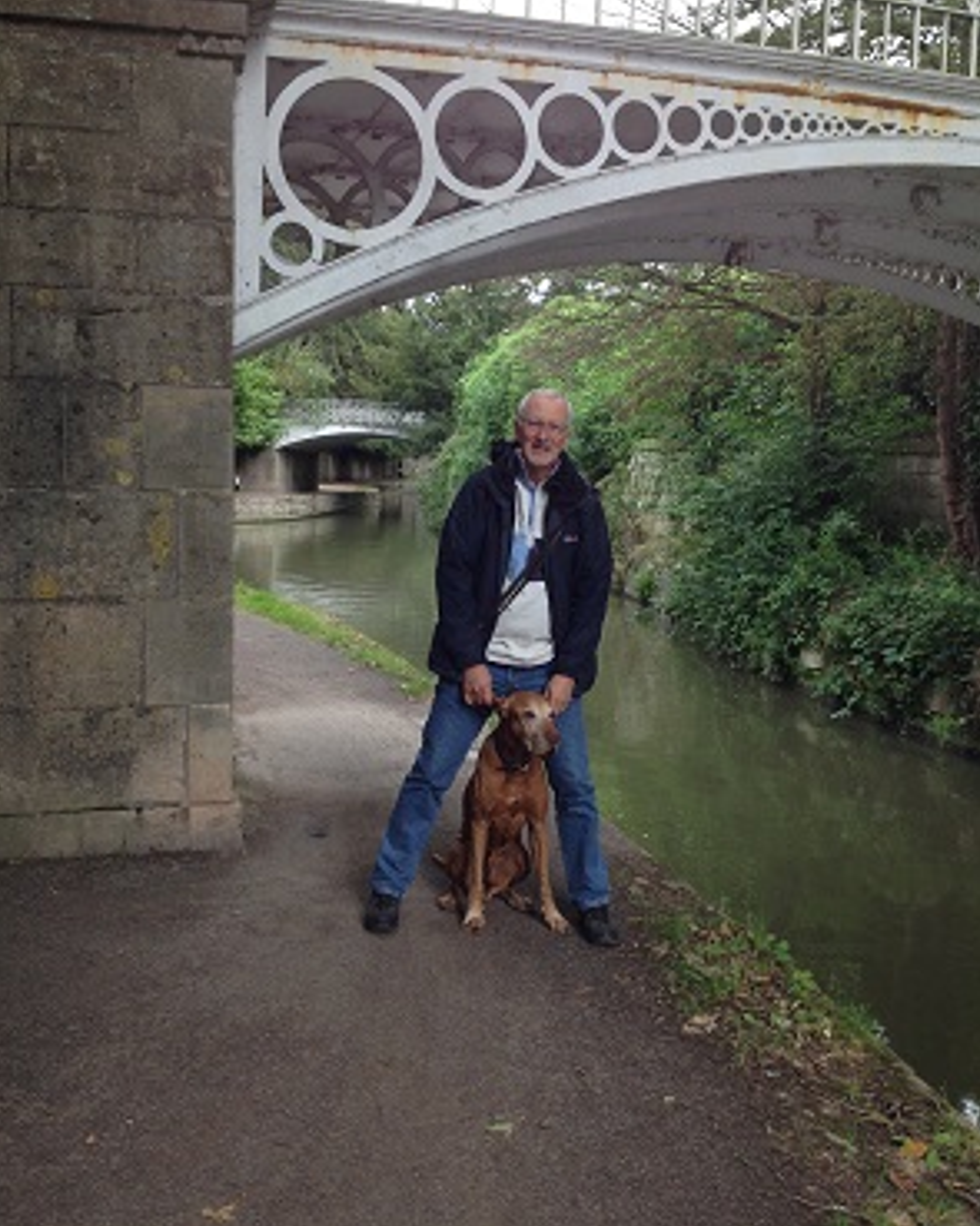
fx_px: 1342
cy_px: 571
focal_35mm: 37
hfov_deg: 40.1
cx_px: 488
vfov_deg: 49.1
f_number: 2.4
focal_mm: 4.28
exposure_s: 1/138
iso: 50
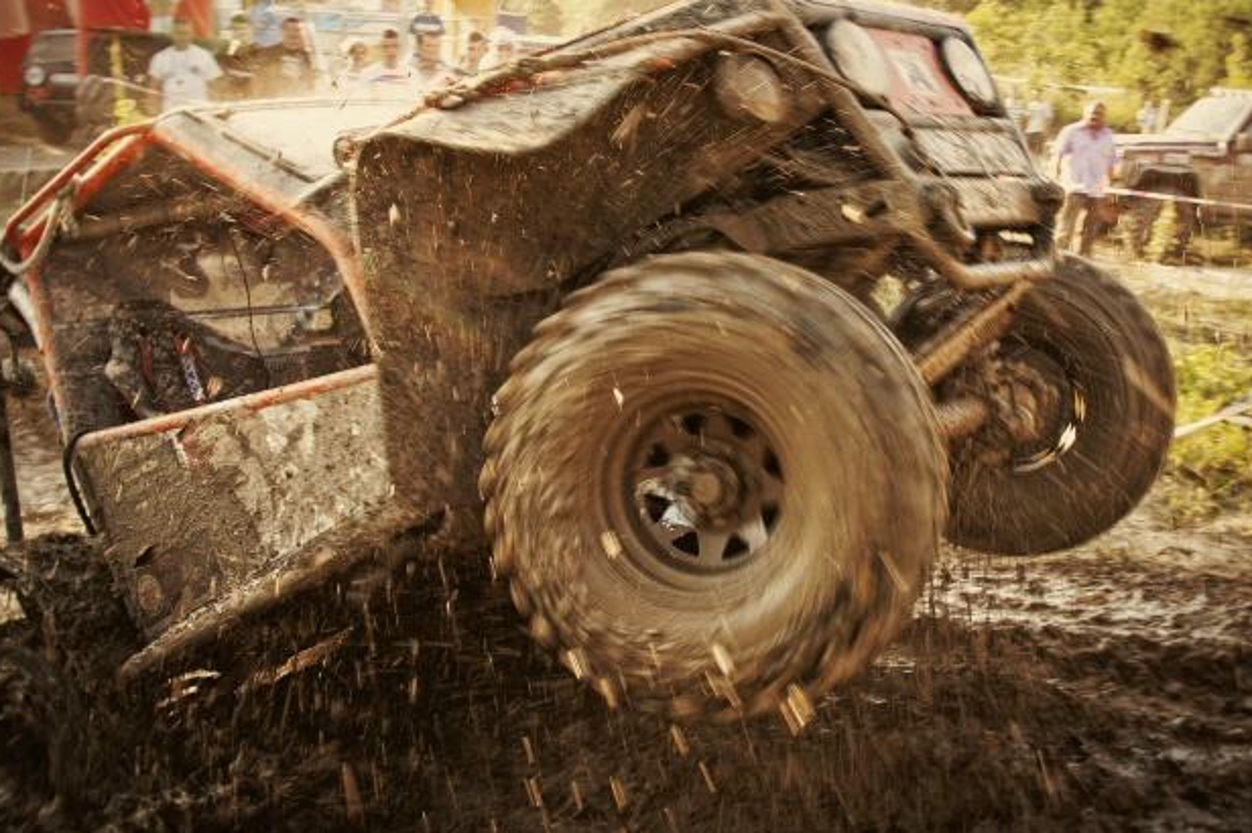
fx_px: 1390
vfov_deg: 33.3
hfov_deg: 48.5
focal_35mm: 40
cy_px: 354
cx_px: 640
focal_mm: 9.57
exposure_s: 1/250
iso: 100
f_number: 6.3
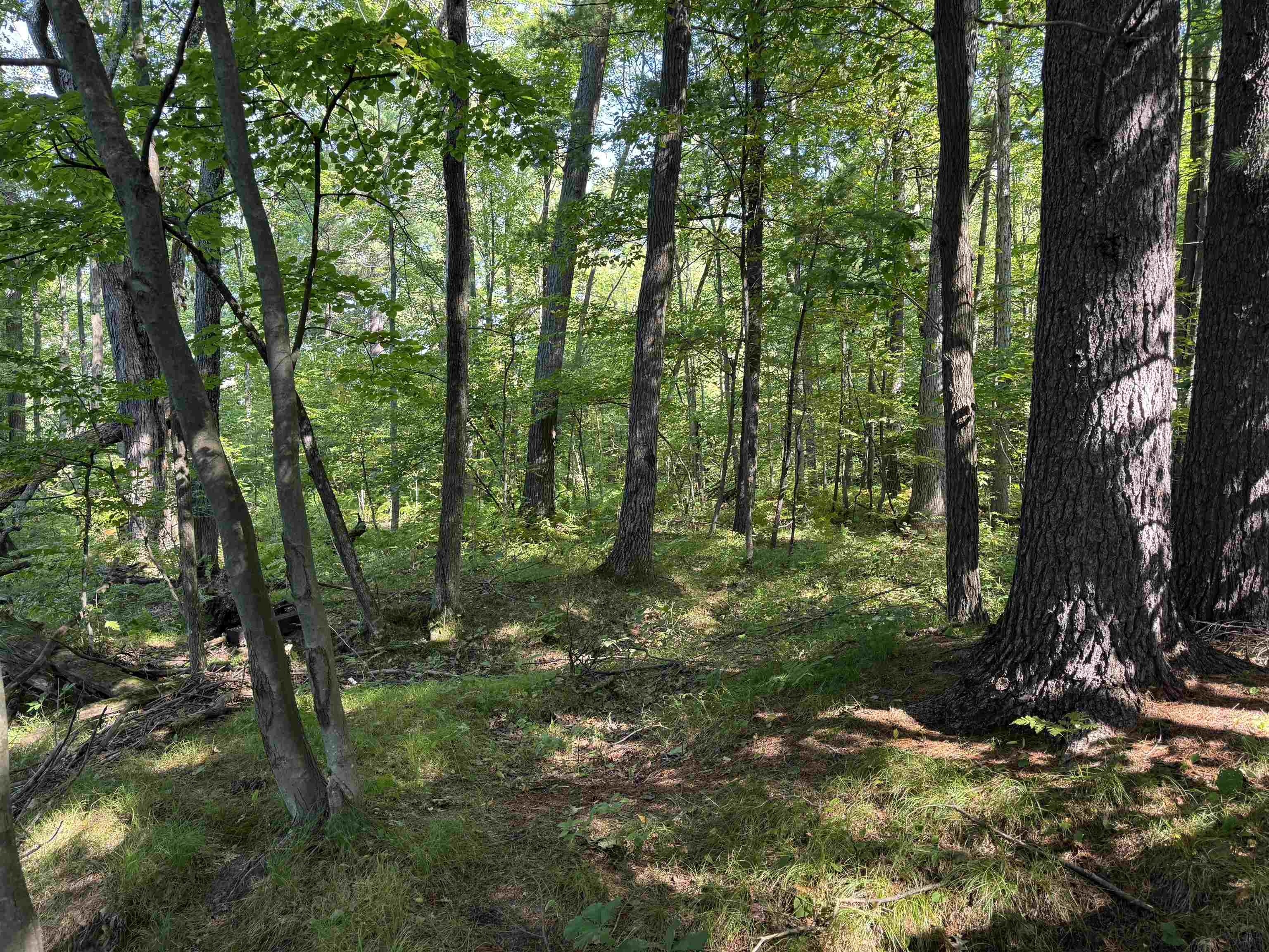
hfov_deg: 71.6
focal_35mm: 24
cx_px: 634
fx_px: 880
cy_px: 476
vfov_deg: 56.8
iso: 125
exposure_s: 1/121
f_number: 1.78
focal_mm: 6.76
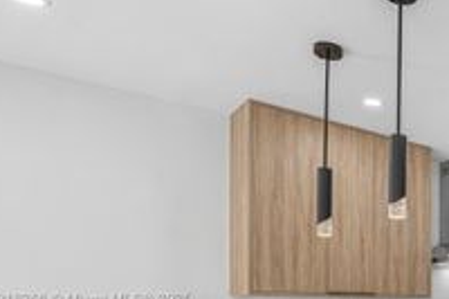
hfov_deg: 37.7
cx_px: 528
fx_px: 498
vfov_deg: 30.9
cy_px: 300
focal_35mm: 40
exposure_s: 1/3
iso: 200
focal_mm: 16
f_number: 9
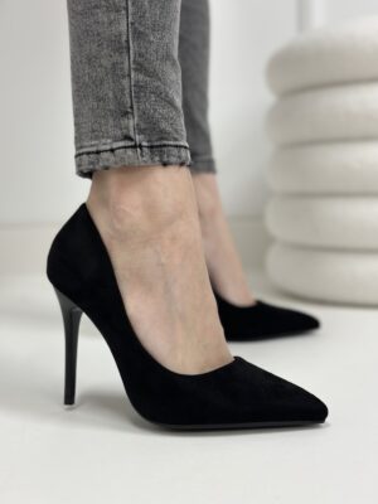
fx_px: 699
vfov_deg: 39.7
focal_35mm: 48
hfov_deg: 30.3
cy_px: 252
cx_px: 189
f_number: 1.78
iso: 125
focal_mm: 6.86
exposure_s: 1/81
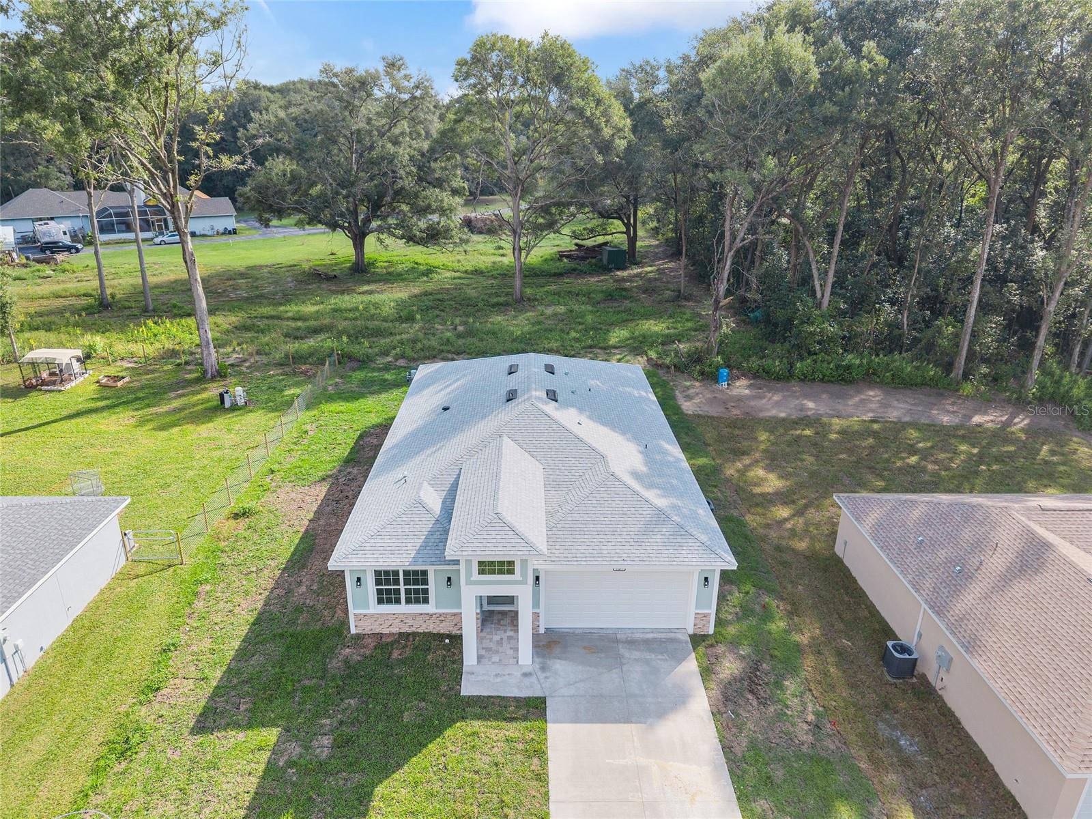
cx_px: 546
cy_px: 410
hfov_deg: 71.6
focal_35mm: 24
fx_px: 757
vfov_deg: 56.8
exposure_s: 1/2000
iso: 300
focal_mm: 8.67
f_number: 1.8
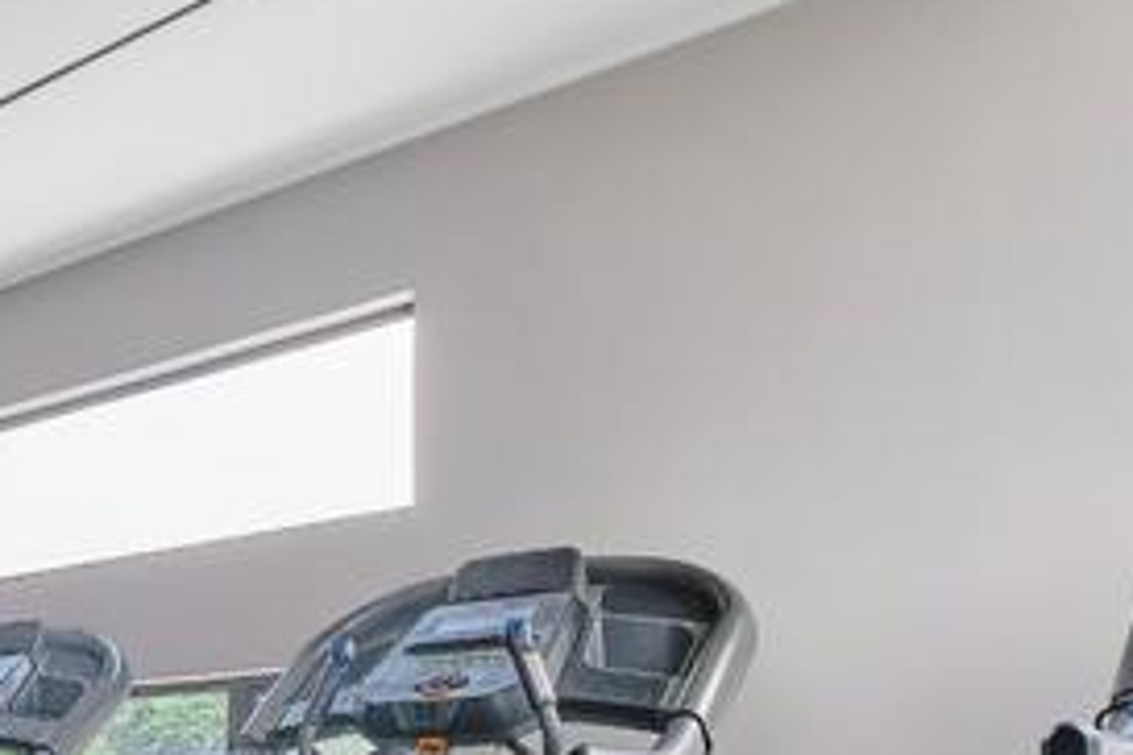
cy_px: 877
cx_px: -382
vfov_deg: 27.3
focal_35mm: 44
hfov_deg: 32.2
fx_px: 1385
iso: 800
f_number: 8
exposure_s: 1/50
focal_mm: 10
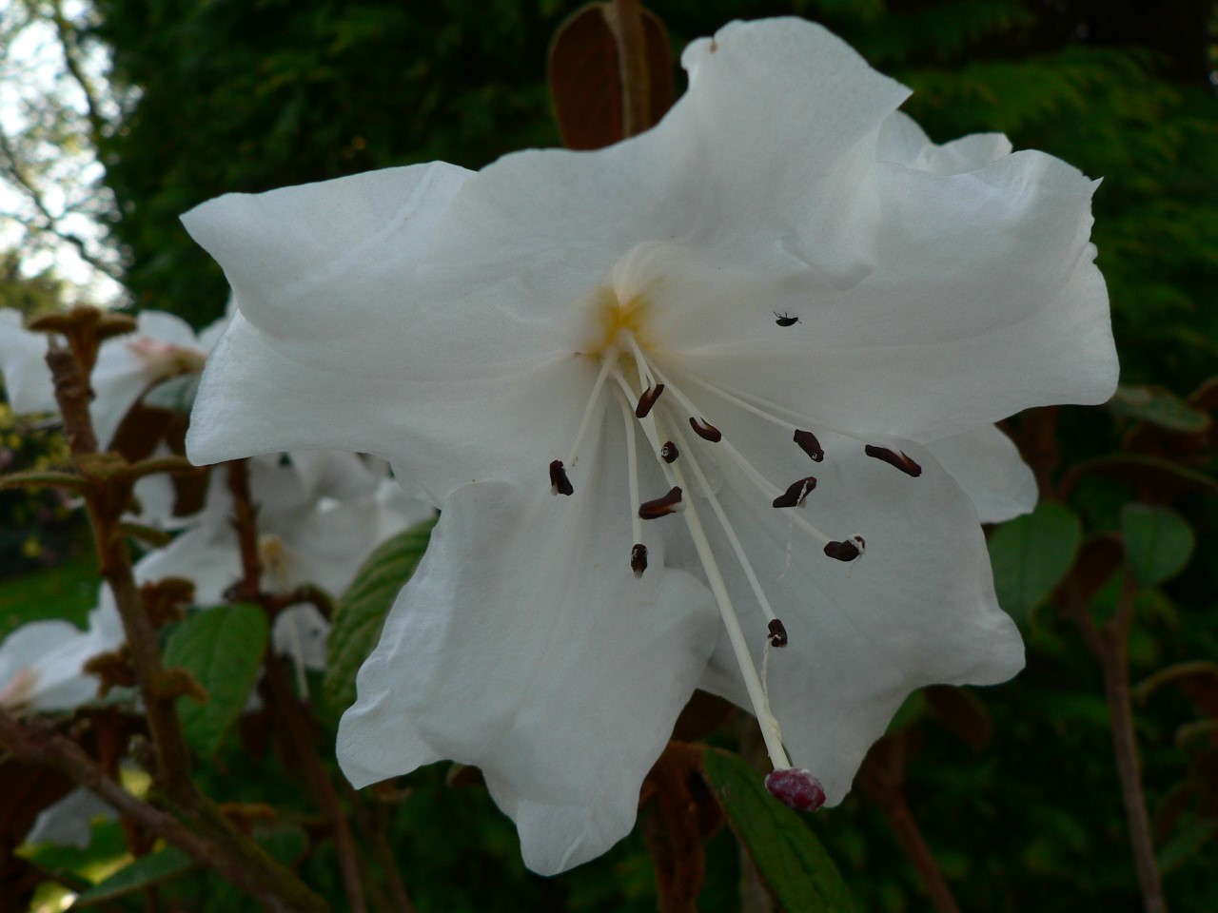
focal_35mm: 36
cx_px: 609
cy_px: 456
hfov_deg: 51.4
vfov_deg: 39.7
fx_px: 1267
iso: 80
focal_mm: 6
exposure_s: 1/160
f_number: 3.6
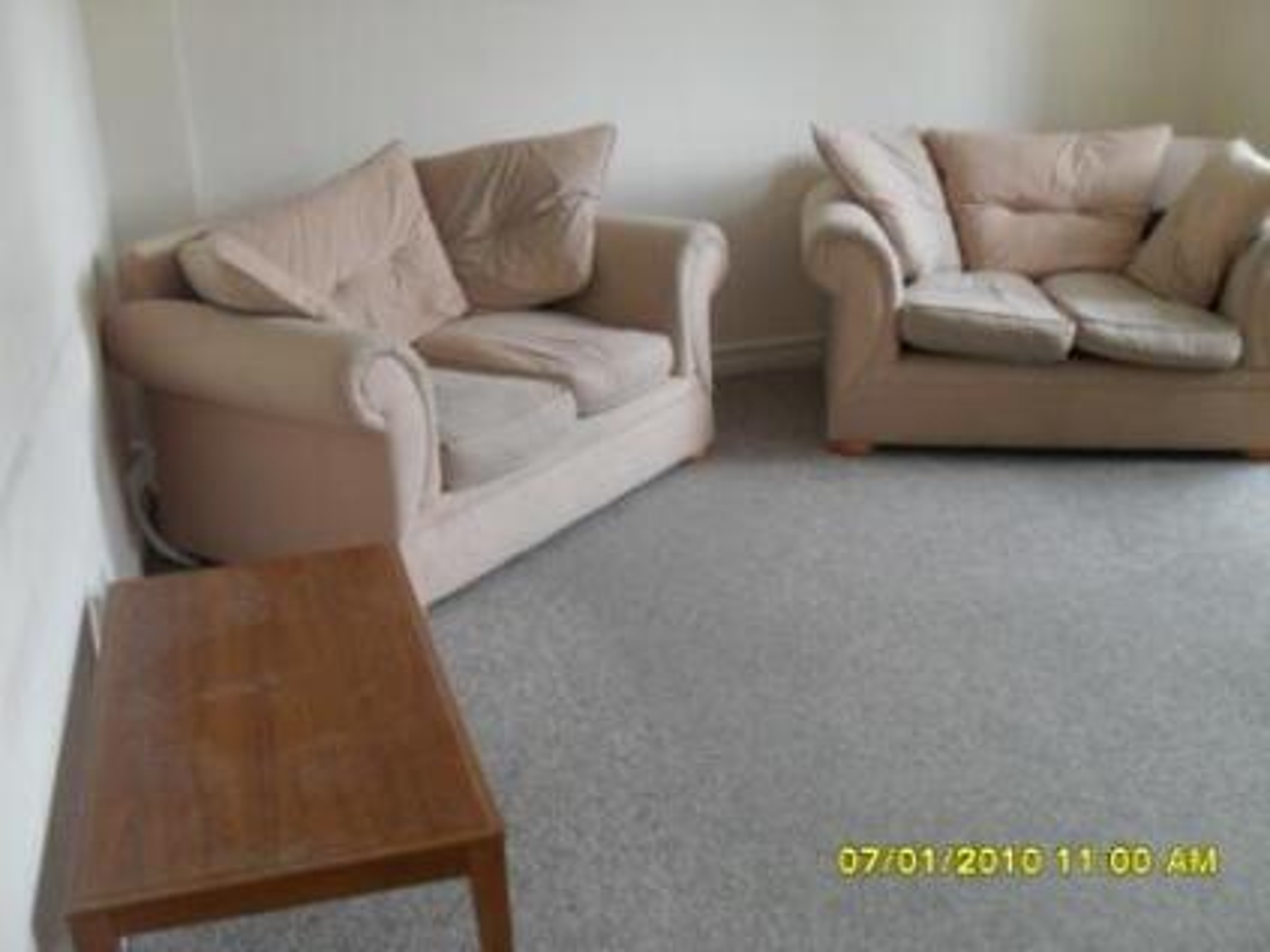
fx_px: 1284
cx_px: 635
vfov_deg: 40.7
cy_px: 476
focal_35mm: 35
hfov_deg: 52.6
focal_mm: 6.2
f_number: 2.8
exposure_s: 1/45
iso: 200
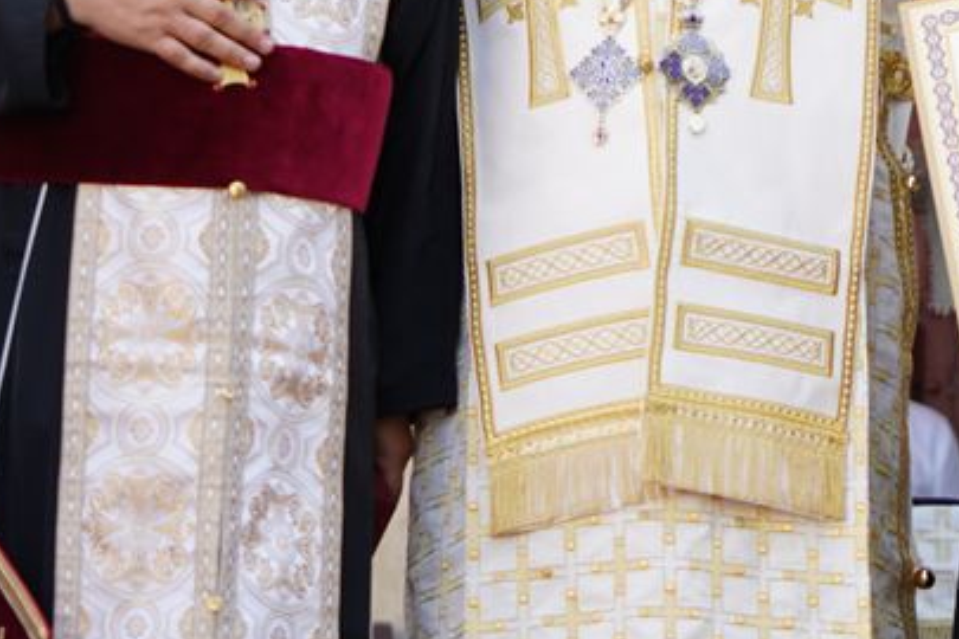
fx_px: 7458
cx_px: 862
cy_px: -7
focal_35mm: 280
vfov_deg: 4.9
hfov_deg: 7.3
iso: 160
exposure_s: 1/320
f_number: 2.8
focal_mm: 70
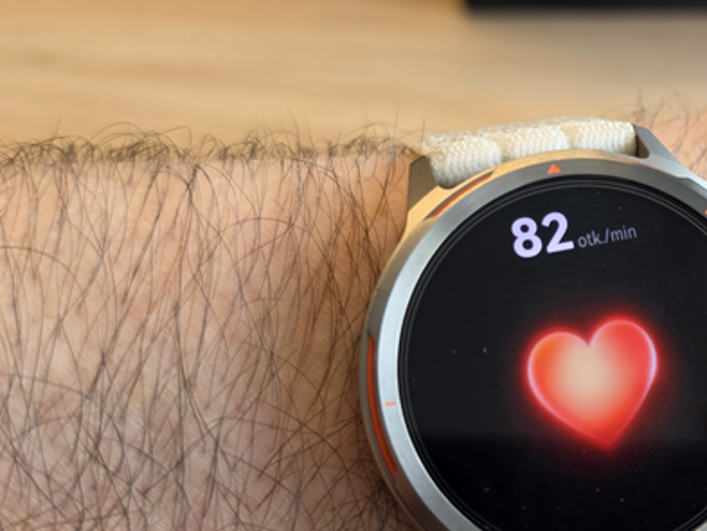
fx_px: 1124
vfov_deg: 26.5
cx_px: 671
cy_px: 192
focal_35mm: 55
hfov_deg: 32.7
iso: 80
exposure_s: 1/100
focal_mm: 6.5
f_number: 1.4
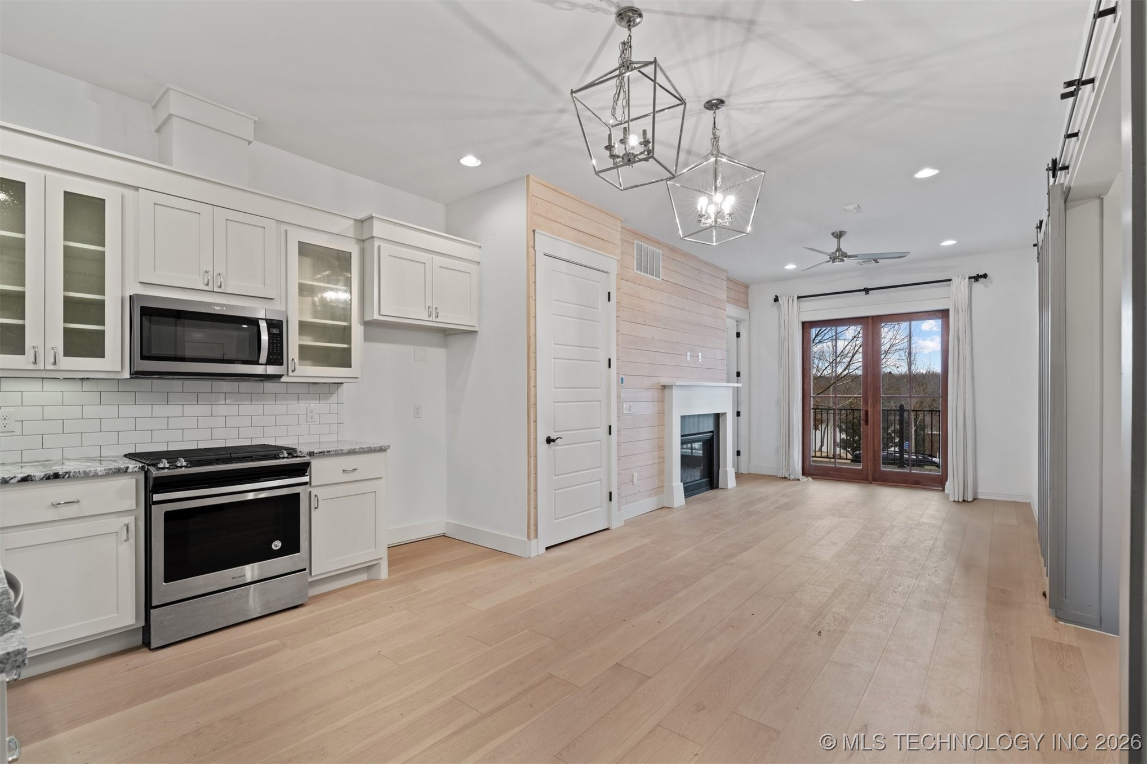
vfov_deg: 73.7
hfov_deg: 96.7
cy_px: 382
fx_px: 510
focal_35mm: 16
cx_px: 574
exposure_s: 1/1.67
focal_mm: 16
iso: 100
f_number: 8
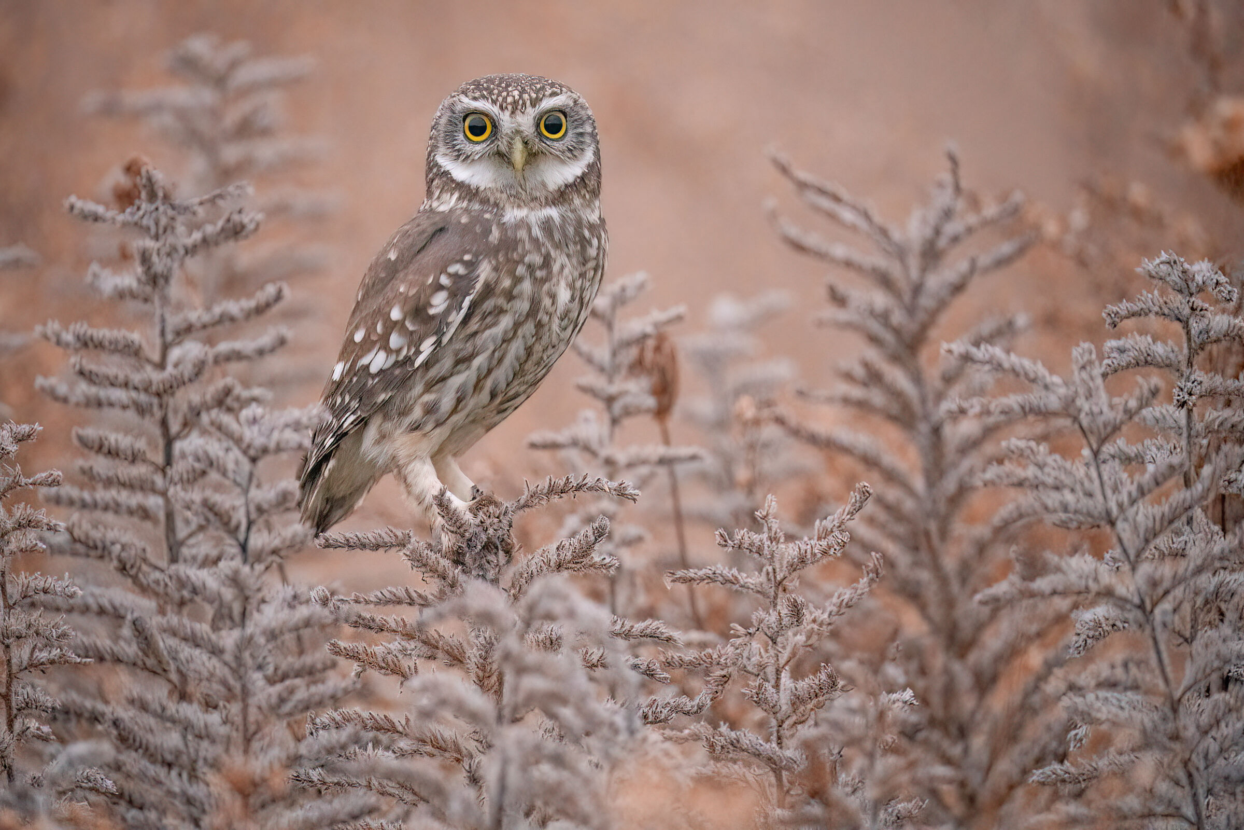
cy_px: 415
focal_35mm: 535
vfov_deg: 2.6
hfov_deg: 3.9
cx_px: 622
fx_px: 18486
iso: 10000
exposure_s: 1/20
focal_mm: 535
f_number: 6.3
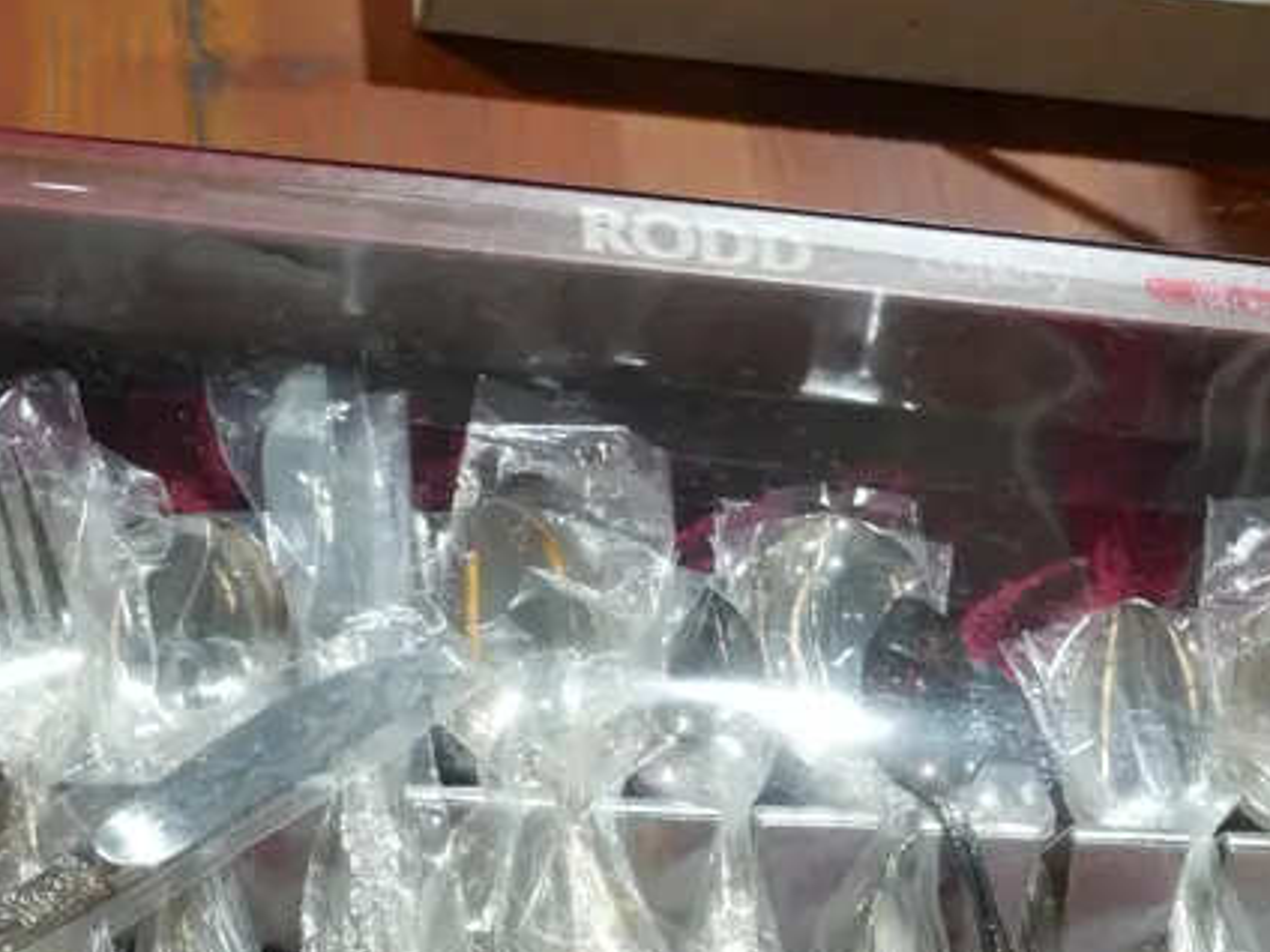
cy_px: 1022
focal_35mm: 87
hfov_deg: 22.5
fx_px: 3192
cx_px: 710
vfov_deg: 16.5
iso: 500
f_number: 4.5
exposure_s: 1/60
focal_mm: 18
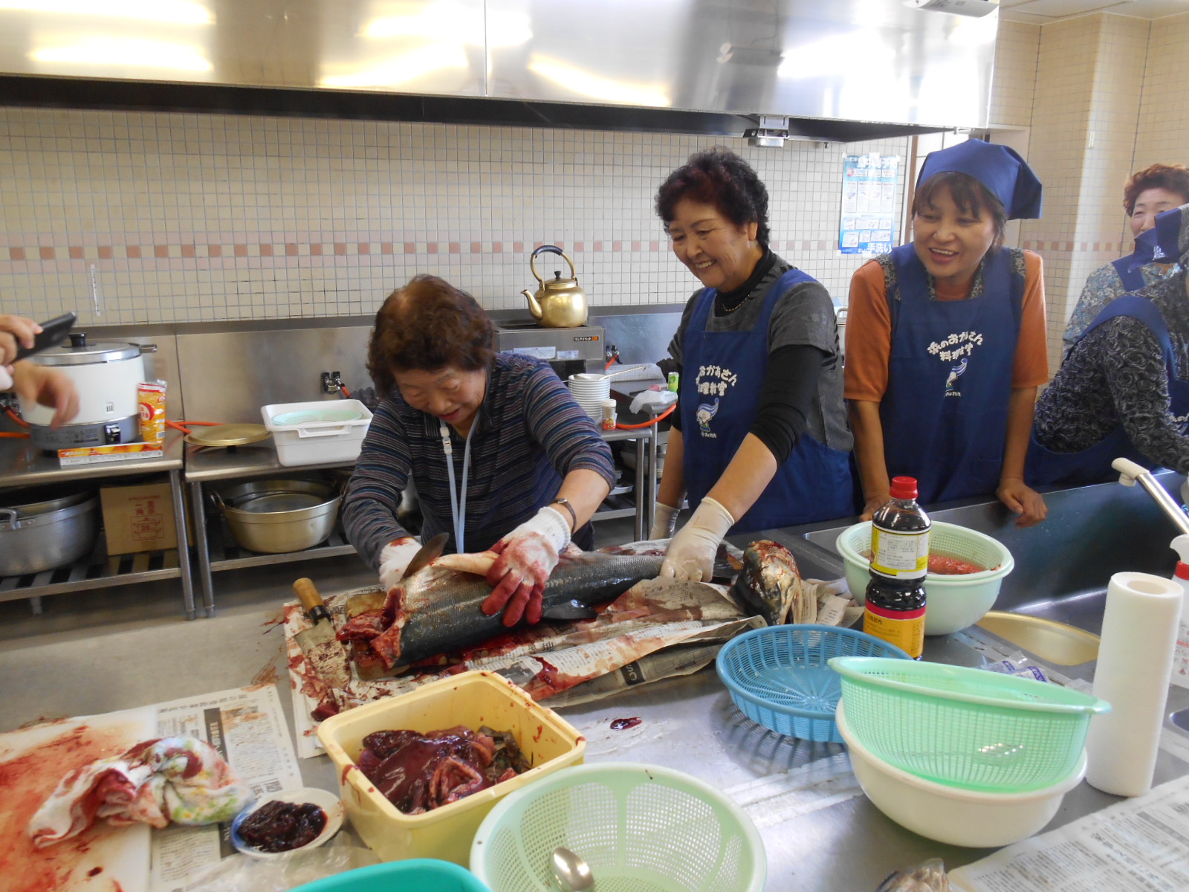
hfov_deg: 67.3
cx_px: 594
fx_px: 893
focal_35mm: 26
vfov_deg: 53.1
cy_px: 446
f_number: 3.4
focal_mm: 4.7
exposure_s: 1/30
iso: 180
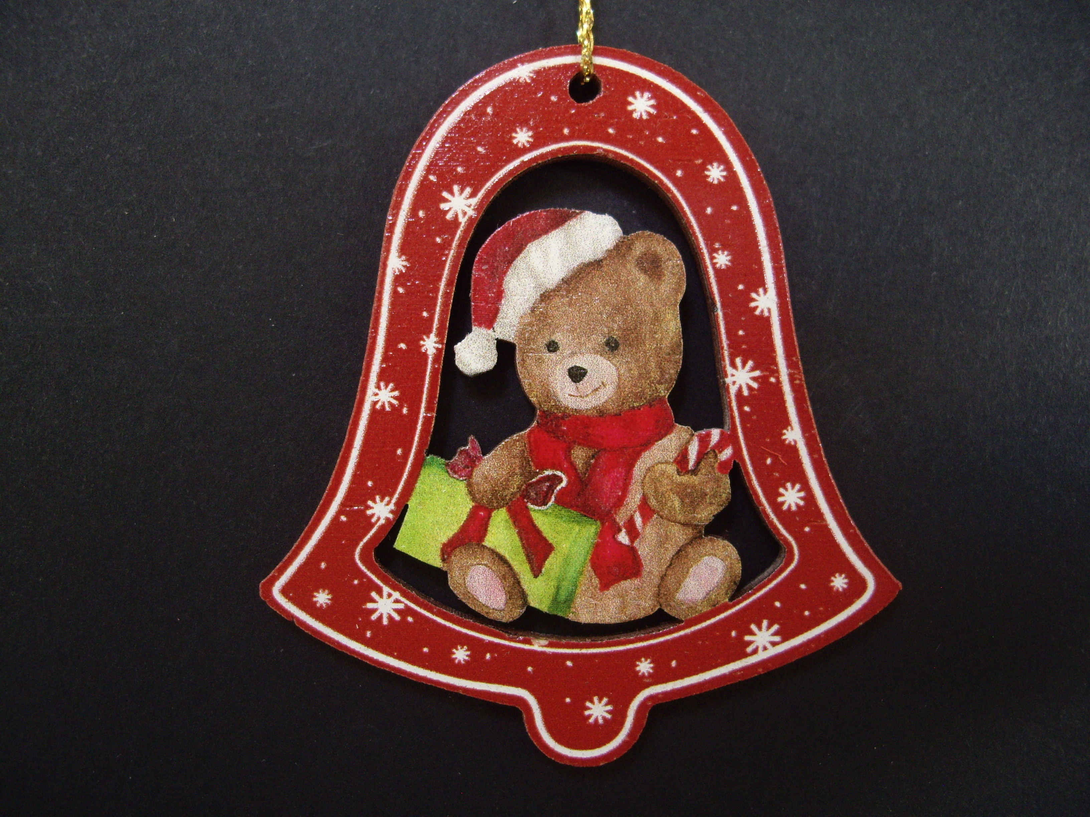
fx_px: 1197
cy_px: 408
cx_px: 545
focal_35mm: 38
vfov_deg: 37.7
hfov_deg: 49.0
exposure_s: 1/13
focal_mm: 7.9
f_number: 2.8
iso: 200
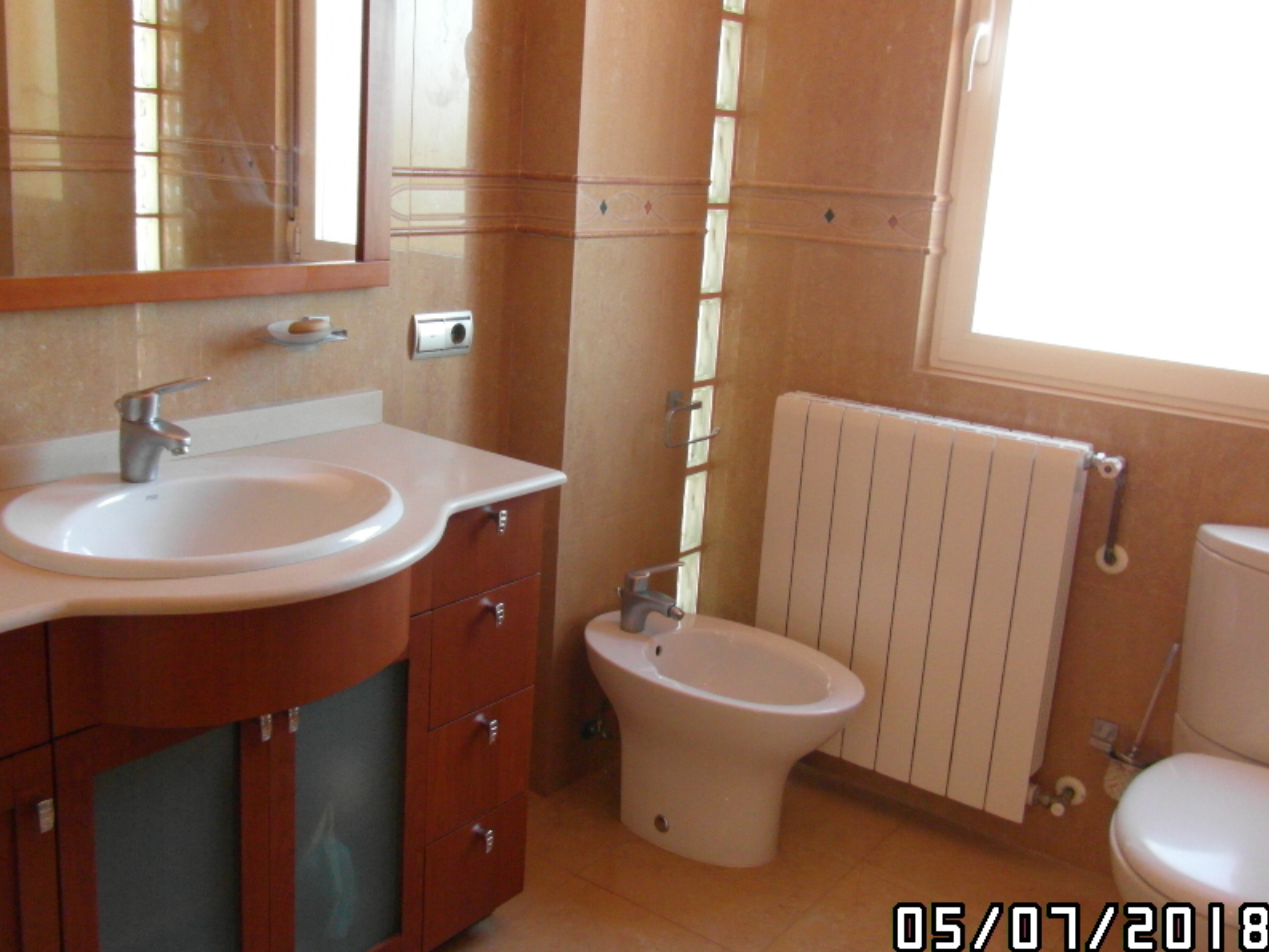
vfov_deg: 45.4
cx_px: 571
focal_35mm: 31
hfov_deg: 58.2
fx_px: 1137
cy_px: 451
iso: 320
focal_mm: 4
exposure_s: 1/30
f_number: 3.2
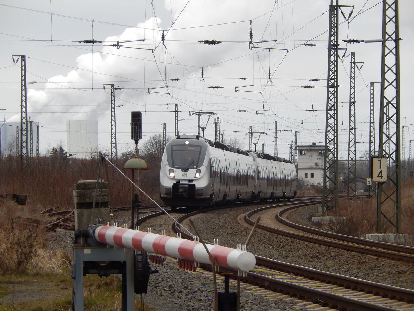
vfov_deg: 6.9
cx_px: 207
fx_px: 2571
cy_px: 156
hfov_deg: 9.2
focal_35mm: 215
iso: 125
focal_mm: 38.6
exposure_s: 1/100
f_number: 5.8
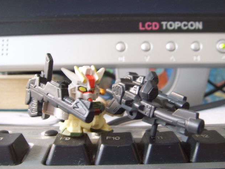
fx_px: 260
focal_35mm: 40
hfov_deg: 46.8
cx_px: 114
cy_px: 85
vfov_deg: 36.0
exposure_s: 1/2
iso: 63
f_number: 3.5
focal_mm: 6.6
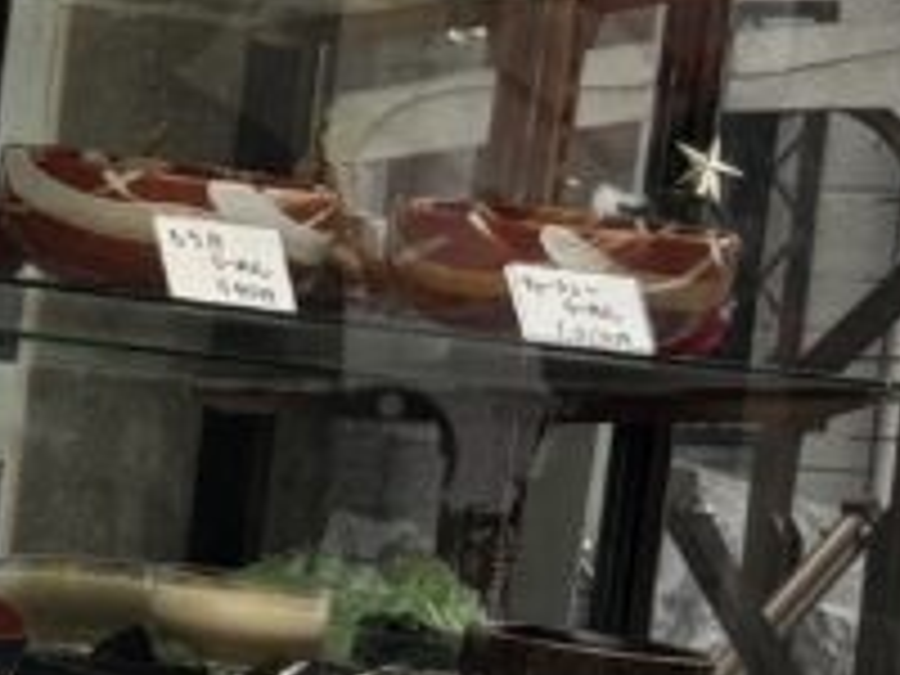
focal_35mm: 166
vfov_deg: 8.9
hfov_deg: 9.9
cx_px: -1490
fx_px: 4316
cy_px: 698
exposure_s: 1/284
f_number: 1.6
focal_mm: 5.96
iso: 50
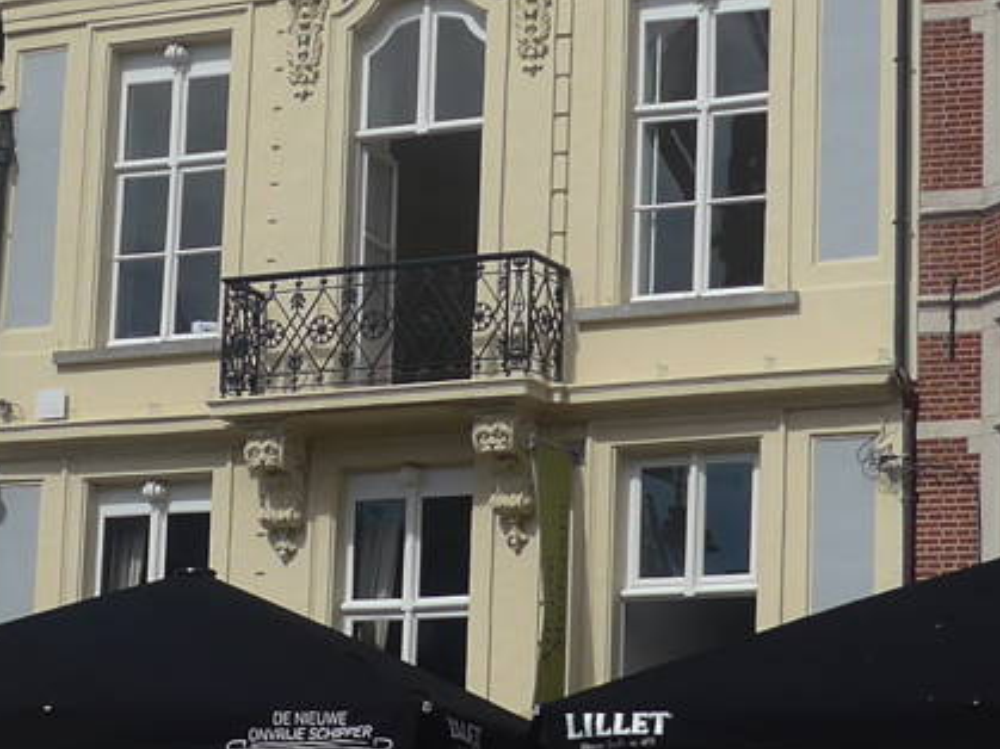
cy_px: 281
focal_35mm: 133
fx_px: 3841
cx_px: 210
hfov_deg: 14.8
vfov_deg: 11.1
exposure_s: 1/2000
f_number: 3.2
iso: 80
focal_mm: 6
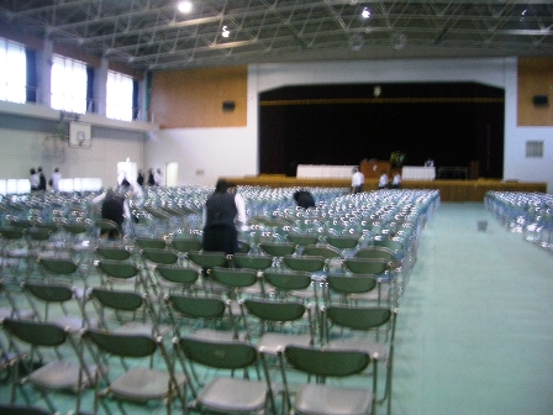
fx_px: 559
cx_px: 276
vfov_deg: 40.7
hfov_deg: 52.6
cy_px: 208
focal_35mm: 35
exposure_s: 1/8
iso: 100
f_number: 2.6
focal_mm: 5.8
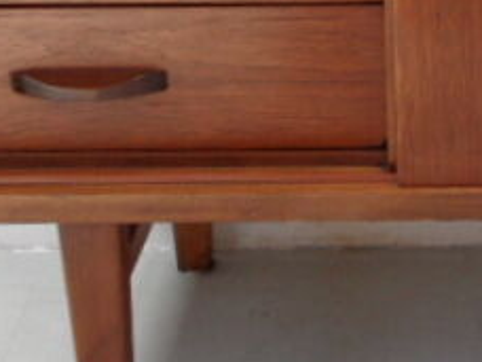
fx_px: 1504
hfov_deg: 17.6
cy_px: -140
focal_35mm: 108
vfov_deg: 13.1
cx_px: 516
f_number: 3.2
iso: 100
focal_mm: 3.9
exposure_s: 1/45
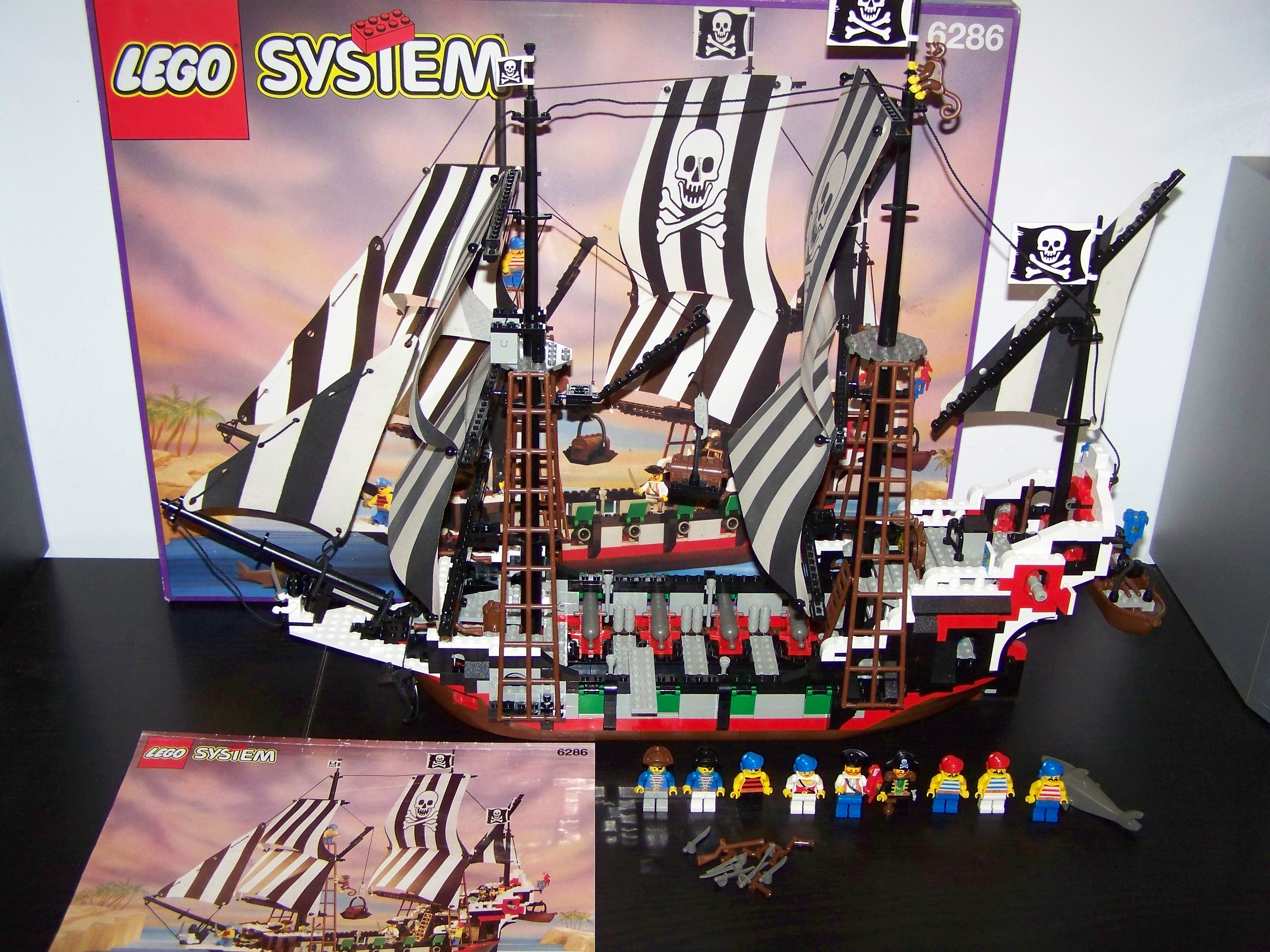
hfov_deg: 49.0
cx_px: 635
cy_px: 476
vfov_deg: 37.7
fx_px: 1394
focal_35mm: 38
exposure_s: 1/30
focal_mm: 6.3
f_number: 2.8
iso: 200
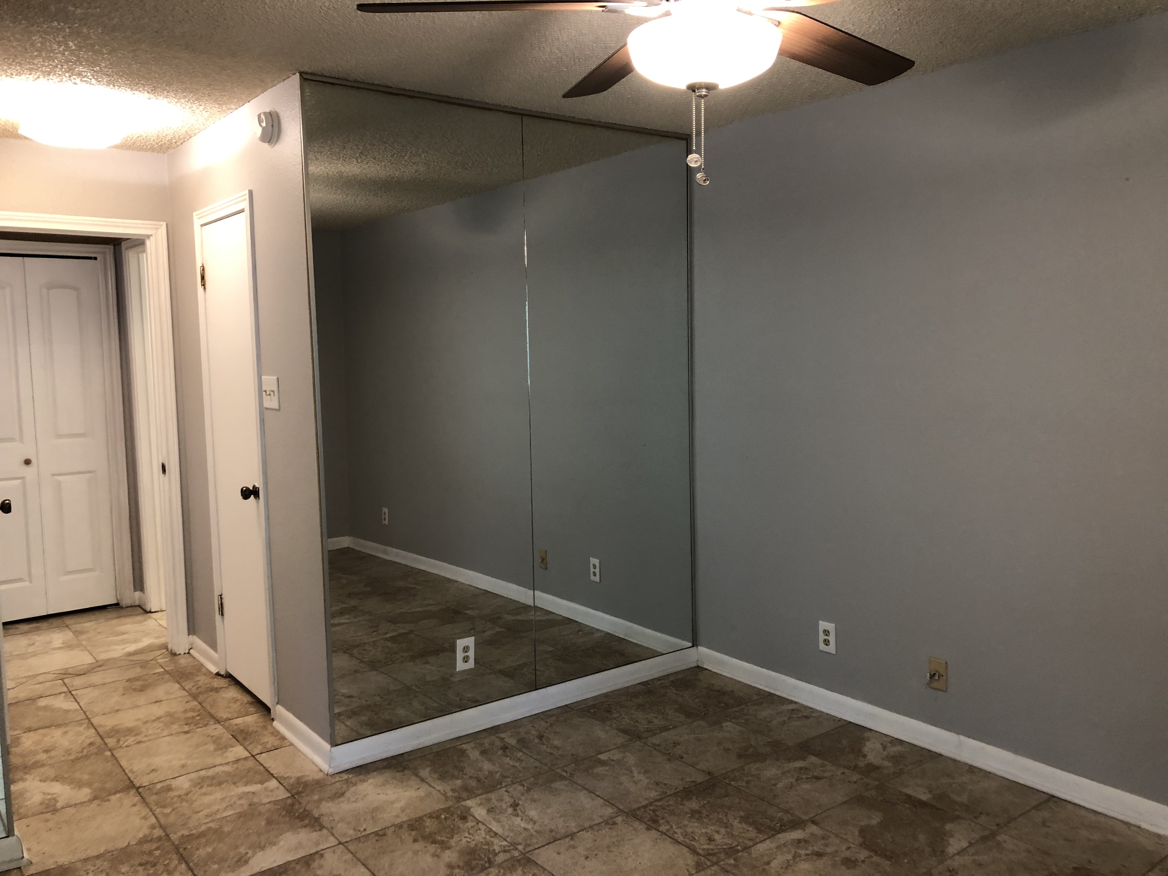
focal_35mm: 28
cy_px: 438
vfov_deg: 49.7
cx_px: 584
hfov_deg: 63.4
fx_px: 945
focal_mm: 3.99
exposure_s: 1/15
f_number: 1.8
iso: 40
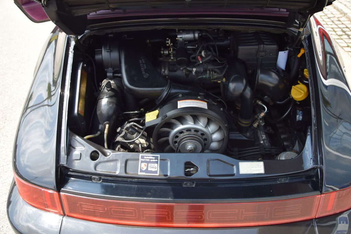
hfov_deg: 37.9
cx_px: 176
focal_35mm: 52
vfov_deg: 25.7
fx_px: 512
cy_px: 117
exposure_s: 1/250
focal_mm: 35
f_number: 8
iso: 200
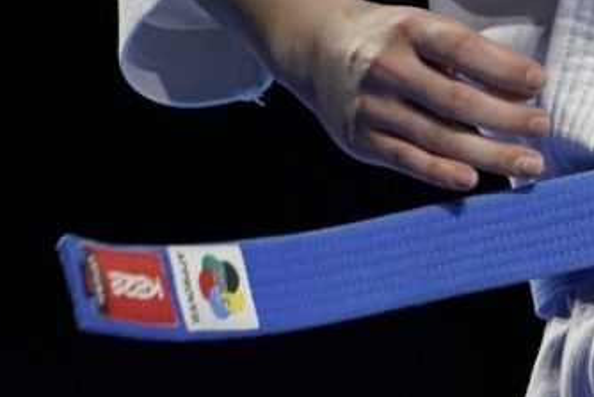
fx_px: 17794
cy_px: -304
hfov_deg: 1.9
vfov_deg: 1.3
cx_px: 889
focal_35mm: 1078
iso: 500
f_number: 2.8
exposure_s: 1/500
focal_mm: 200
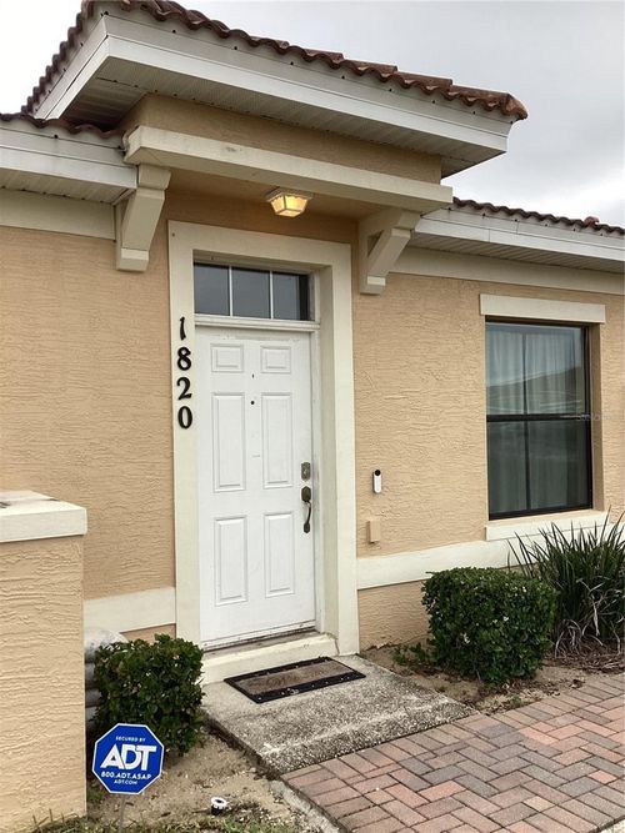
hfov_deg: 45.4
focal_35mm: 31
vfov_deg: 58.4
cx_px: 312
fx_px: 747
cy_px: 416
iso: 25
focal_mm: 3.3
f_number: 2.4
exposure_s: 1/278
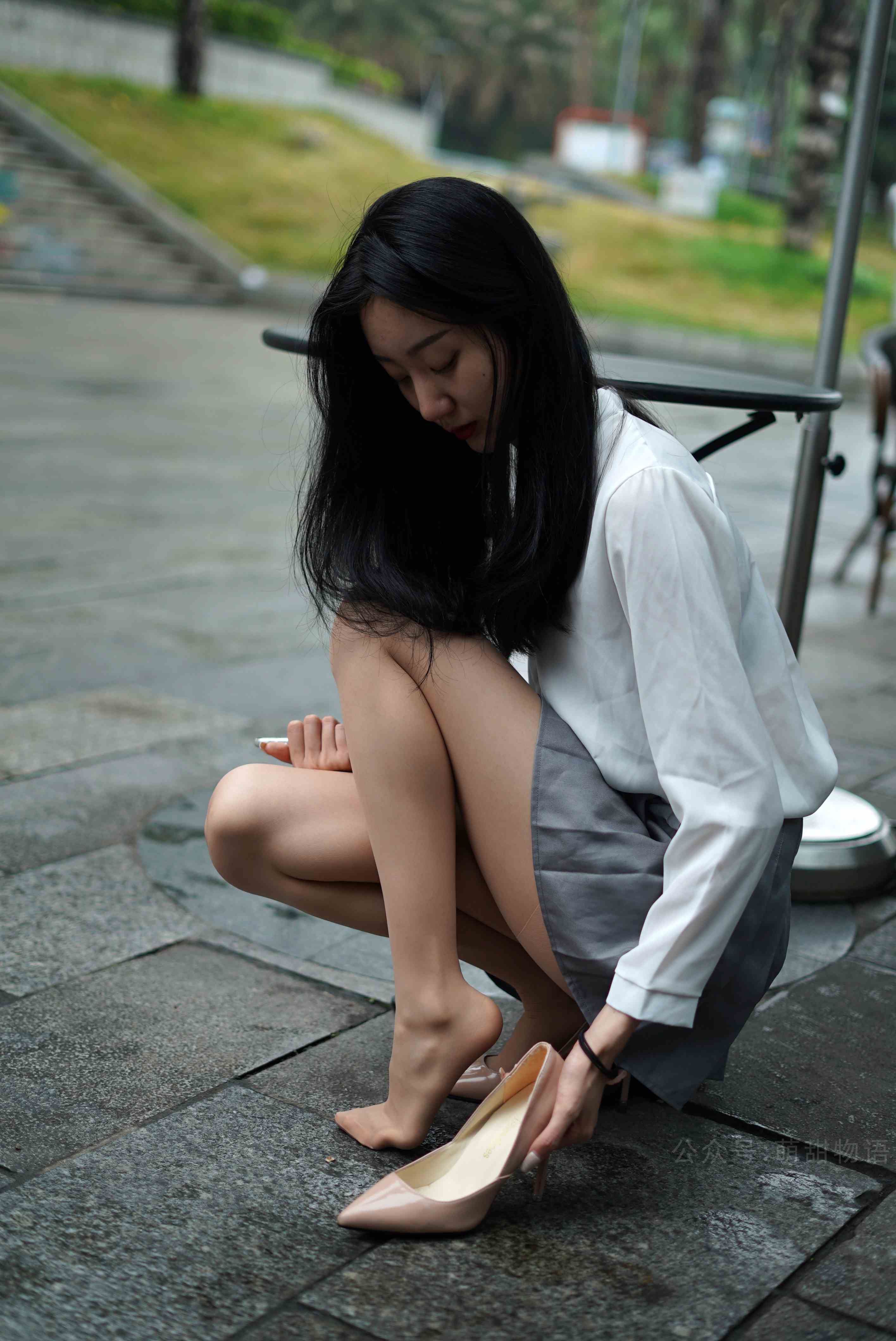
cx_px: 448
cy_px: 670
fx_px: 1864
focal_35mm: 50
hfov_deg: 27.0
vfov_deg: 39.6
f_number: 2
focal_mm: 50
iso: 125
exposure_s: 1/250
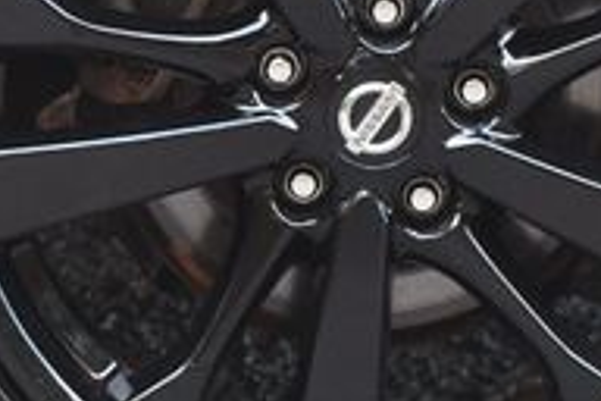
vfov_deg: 3.1
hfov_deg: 4.6
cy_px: 22
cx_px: 341
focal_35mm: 449
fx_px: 7495
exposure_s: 1/125
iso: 900
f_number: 4.8
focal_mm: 90
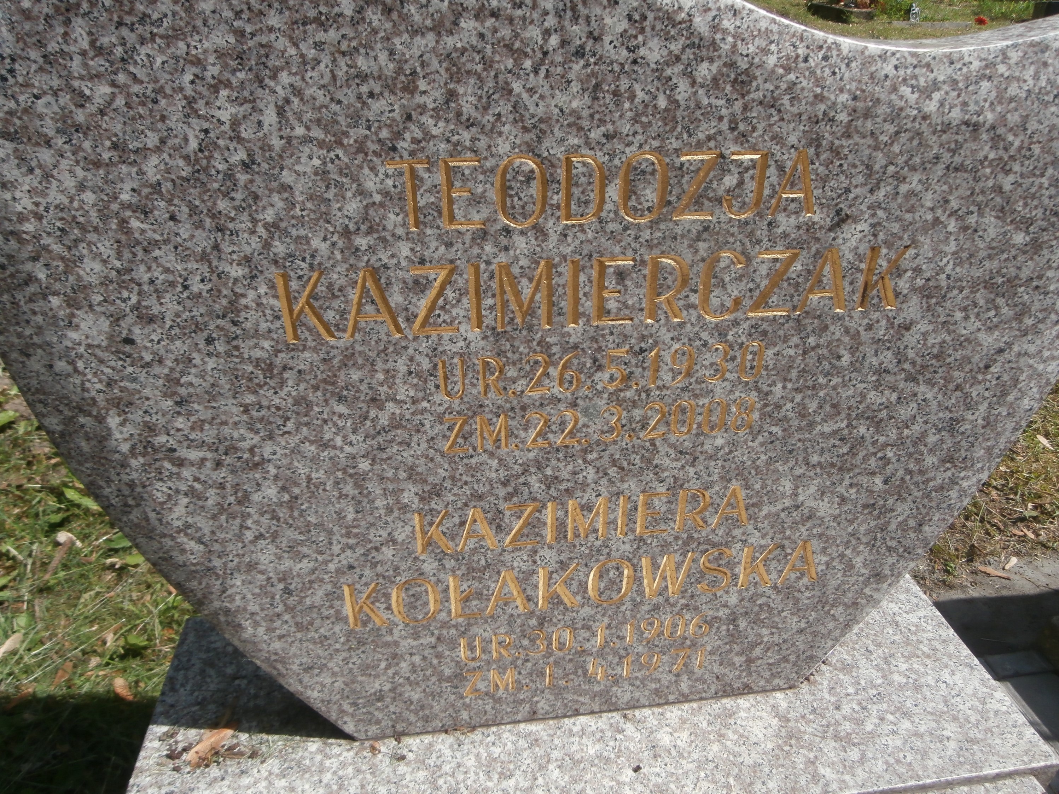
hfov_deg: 71.6
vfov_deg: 56.8
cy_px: 397
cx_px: 530
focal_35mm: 24
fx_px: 734
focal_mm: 4.2
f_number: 3
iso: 100
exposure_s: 1/1000
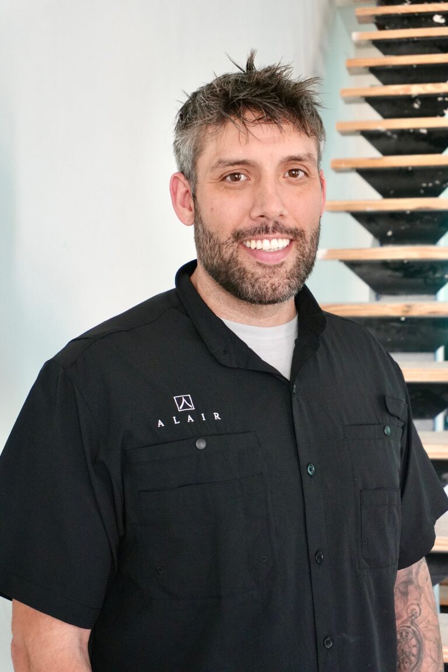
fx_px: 1176
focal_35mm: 63
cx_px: 224
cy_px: 336
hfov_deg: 21.6
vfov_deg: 31.9
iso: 2000
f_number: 5.6
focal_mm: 42
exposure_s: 1/160
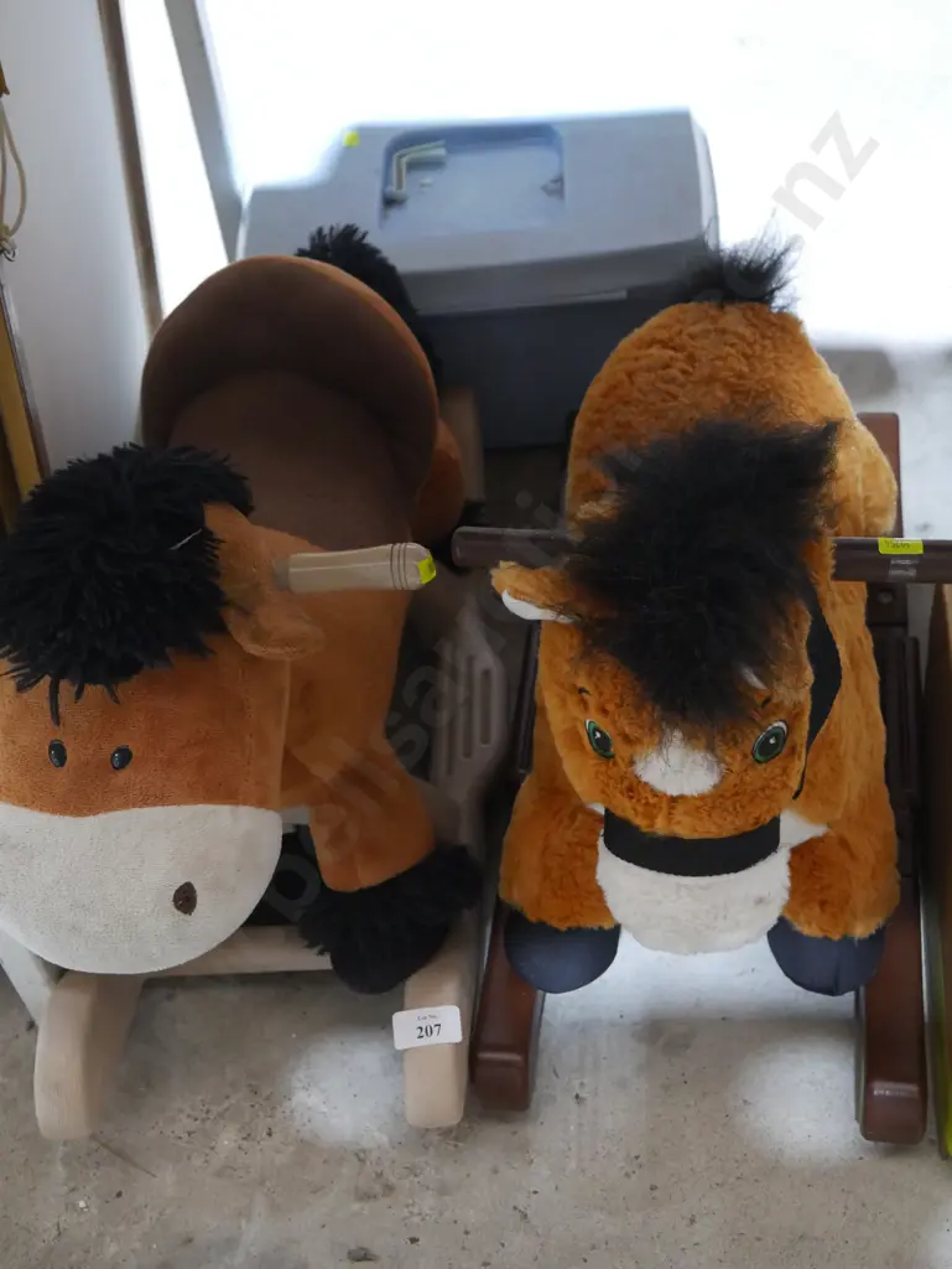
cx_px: 476
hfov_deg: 34.4
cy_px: 634
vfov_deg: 44.8
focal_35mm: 42
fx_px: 1539
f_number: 4.6
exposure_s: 1/60
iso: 2500
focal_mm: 21
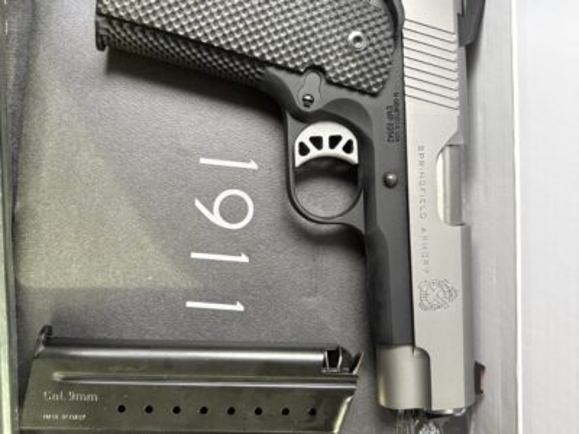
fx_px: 435
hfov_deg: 67.3
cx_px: 290
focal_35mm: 26
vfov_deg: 53.1
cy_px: 217
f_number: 1.6
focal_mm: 5.96
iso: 250
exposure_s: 1/60
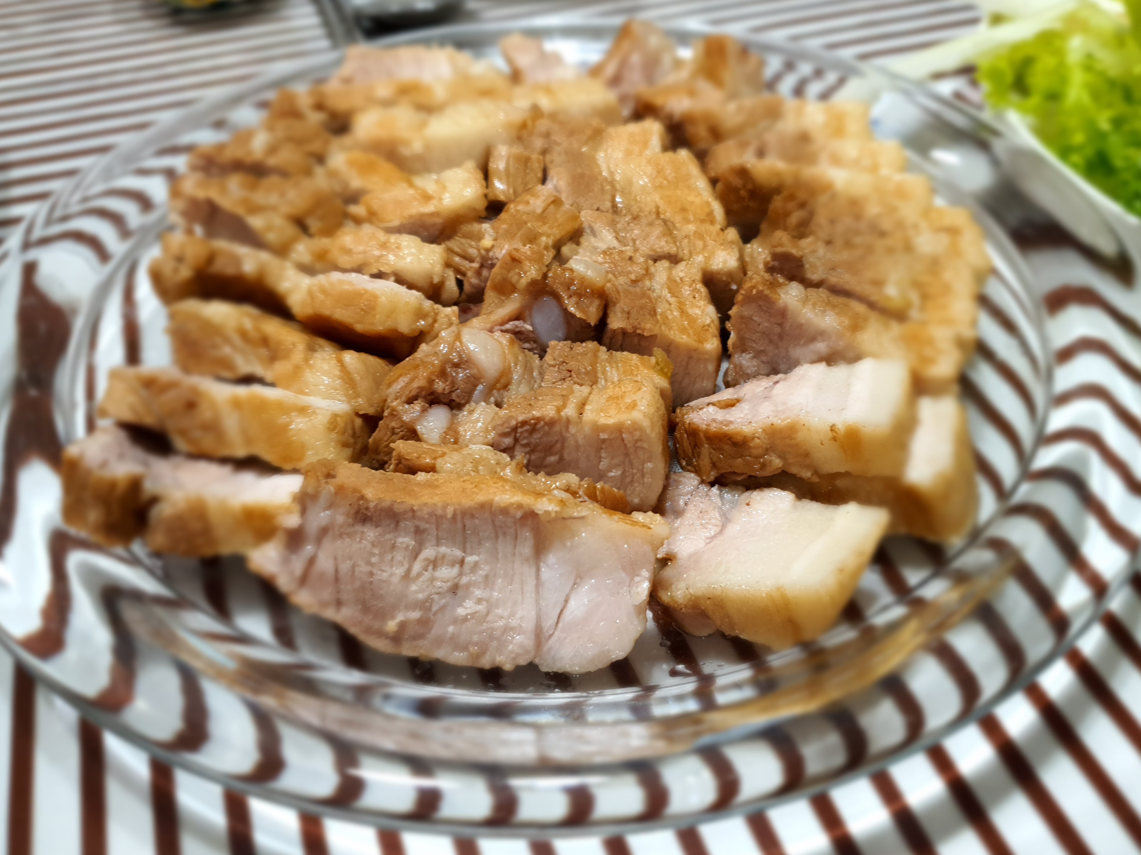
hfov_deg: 67.3
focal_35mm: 26
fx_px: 857
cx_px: 570
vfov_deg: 53.1
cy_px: 428
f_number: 1.5
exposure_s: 1/60.2
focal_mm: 4.3
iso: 160
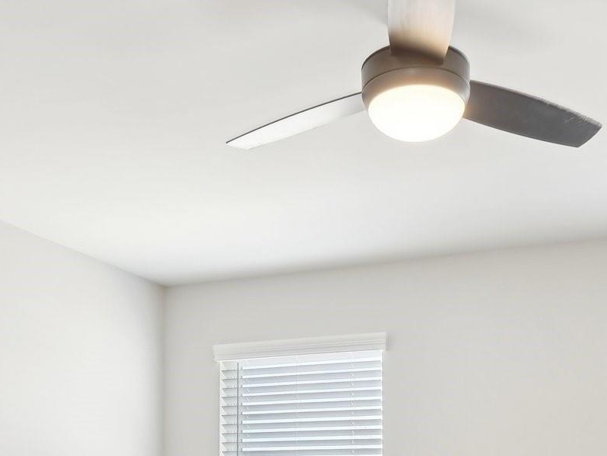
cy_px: 501
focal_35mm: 45
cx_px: 373
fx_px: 789
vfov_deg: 29.1
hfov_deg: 41.8
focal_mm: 18
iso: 400
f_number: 8
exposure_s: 1/60
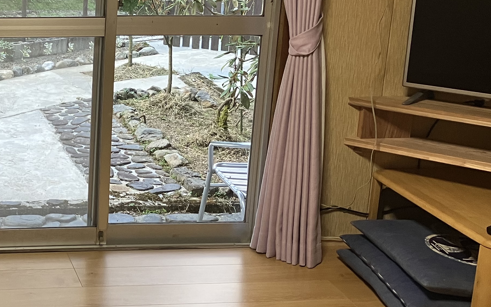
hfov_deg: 29.0
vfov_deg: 19.6
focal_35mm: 66
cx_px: -6
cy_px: 72
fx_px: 883
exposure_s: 1/60
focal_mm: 3.99
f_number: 1.8
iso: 80
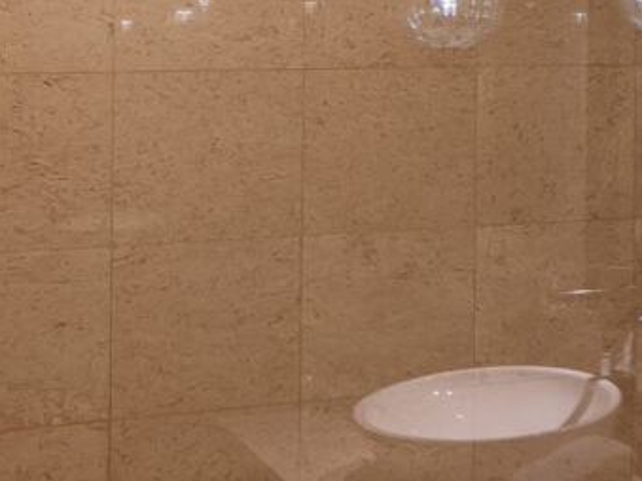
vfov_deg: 13.6
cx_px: 1271
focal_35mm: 109
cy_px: 190
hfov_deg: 14.9
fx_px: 2021
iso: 100
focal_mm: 15
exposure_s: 3.2
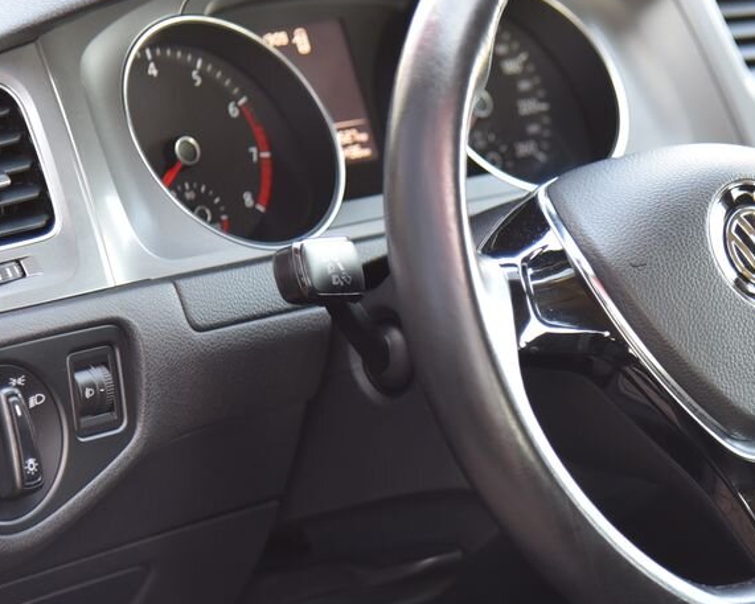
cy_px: 264
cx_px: 647
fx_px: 3688
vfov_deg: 9.4
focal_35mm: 165
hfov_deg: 11.6
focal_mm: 98
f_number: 4
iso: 500
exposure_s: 1/40
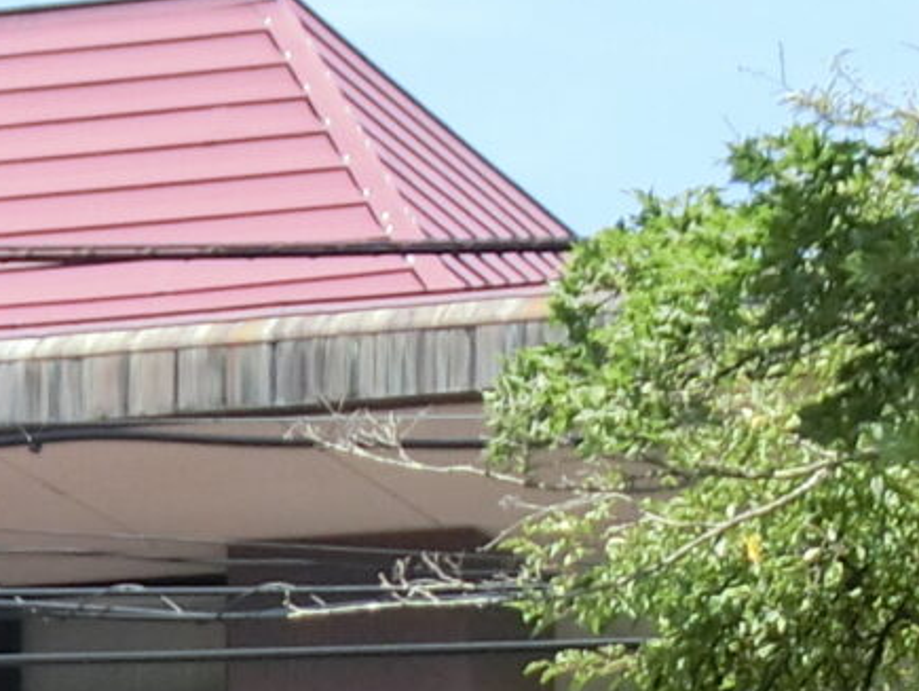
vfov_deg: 4.9
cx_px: 8
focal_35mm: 294
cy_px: 1627
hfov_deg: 6.7
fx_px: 7812
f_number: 4.3
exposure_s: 1/250
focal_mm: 9.16
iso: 80
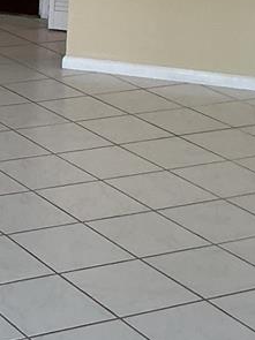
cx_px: -182
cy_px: -61
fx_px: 1160
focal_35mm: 118
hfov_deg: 11.7
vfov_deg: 16.1
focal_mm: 3
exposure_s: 1/60
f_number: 1.8
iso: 40
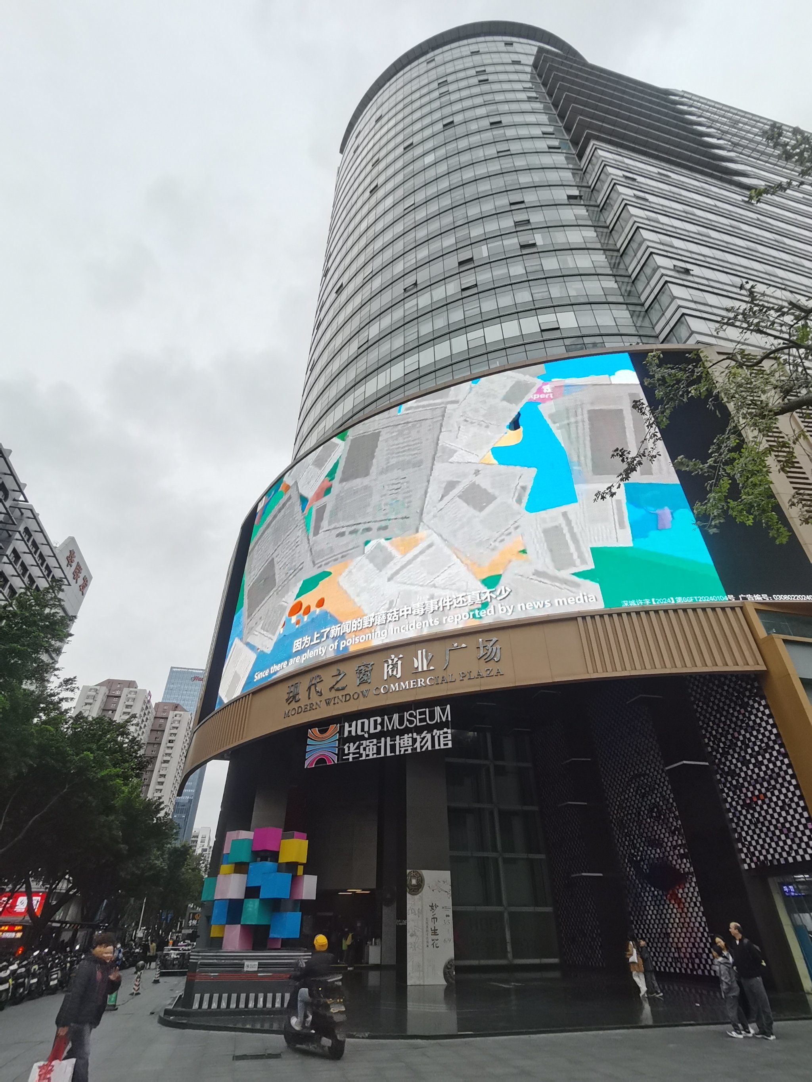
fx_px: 532
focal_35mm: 17
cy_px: 541
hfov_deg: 74.7
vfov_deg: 91.0
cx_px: 406
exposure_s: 1/179
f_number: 2.4
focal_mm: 1.78
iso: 50
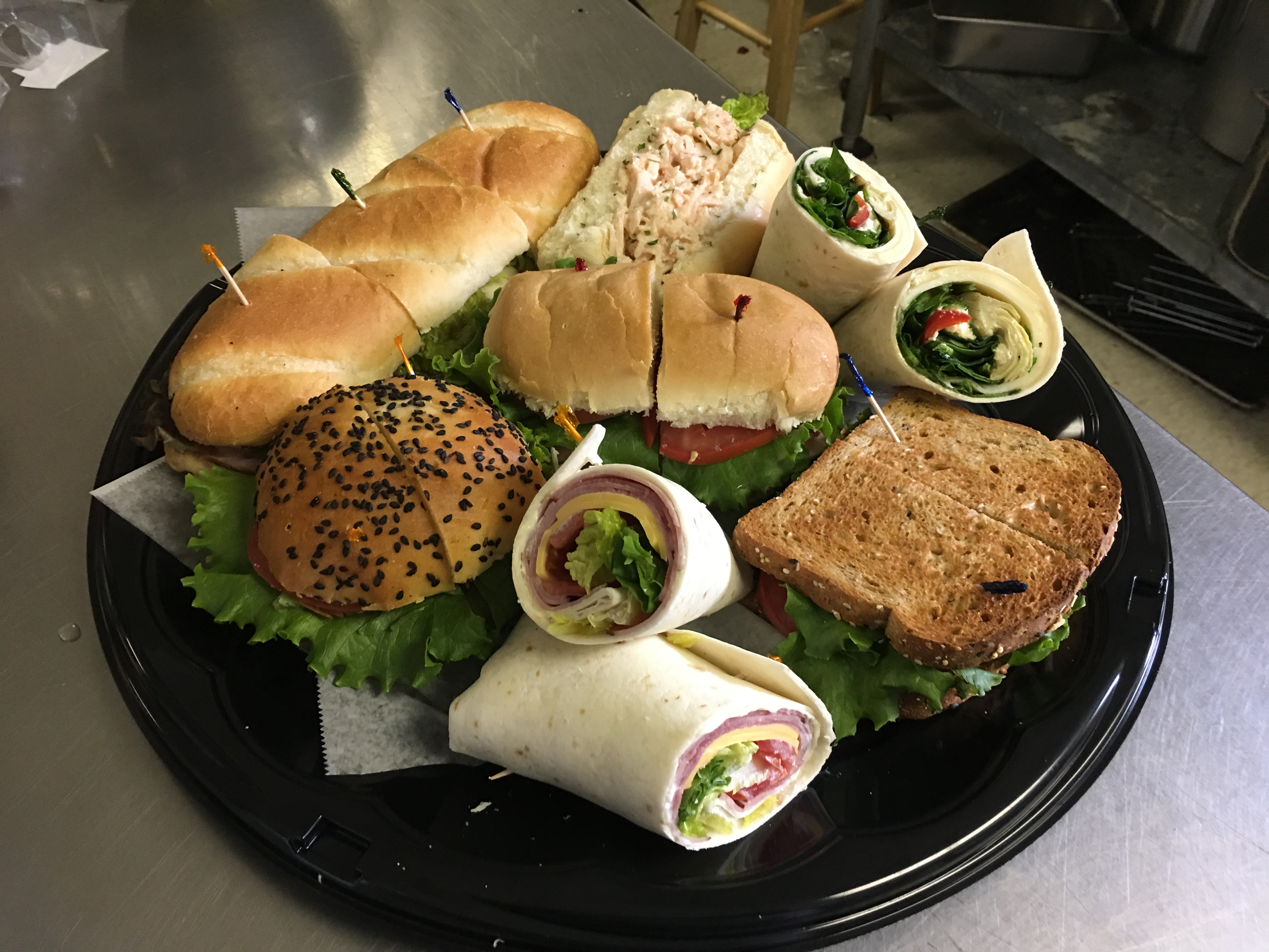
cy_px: 476
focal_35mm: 29
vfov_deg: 48.2
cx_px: 634
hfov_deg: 61.7
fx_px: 1063
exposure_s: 1/15
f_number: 2.2
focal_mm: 4.15
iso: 64
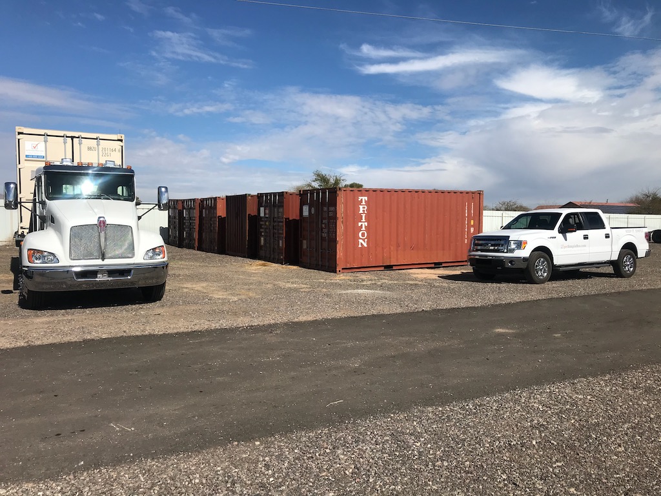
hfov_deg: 63.4
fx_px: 535
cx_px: 330
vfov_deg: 49.7
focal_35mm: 28
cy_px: 248
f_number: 1.8
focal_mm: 3.99
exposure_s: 1/4566
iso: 20
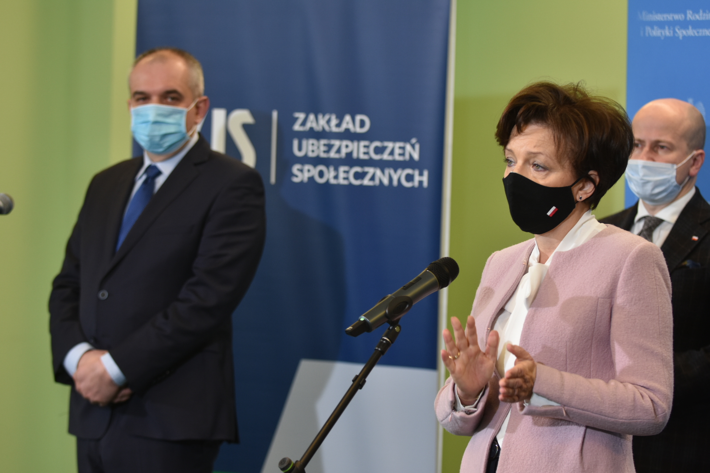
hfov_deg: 16.7
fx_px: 2426
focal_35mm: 123
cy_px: 236
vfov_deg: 11.1
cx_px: 355
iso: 400
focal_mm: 82
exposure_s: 1/125
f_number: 2.8
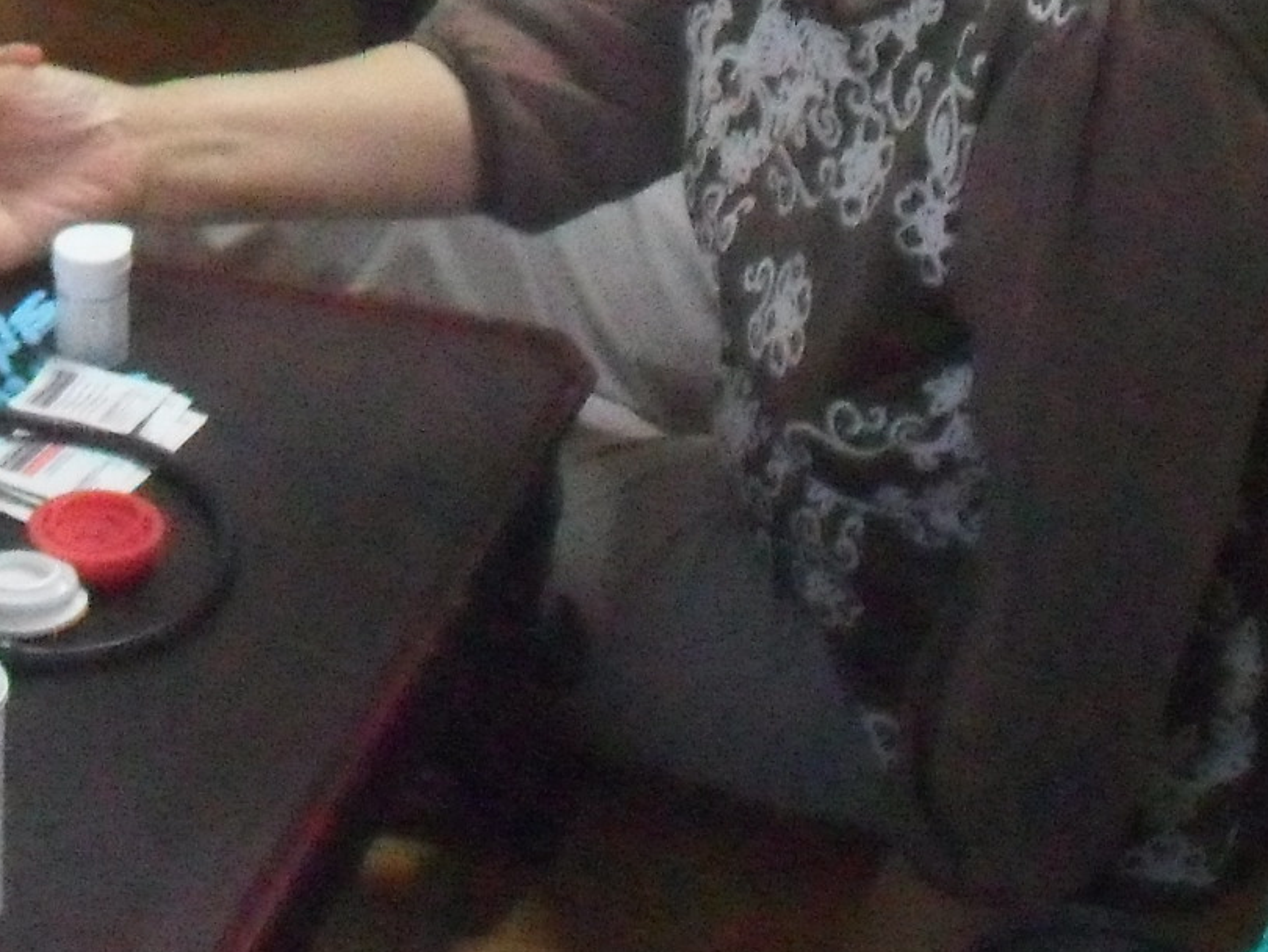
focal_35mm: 160
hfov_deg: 12.2
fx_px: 5863
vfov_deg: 9.2
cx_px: 23
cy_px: -11
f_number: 3.3
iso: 800
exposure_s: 1/30
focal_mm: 8.8
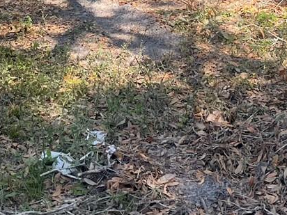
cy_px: -95
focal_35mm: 97
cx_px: 130
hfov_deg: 20.2
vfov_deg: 14.4
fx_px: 804
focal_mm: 5.1
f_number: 1.6
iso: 32
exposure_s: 1/770
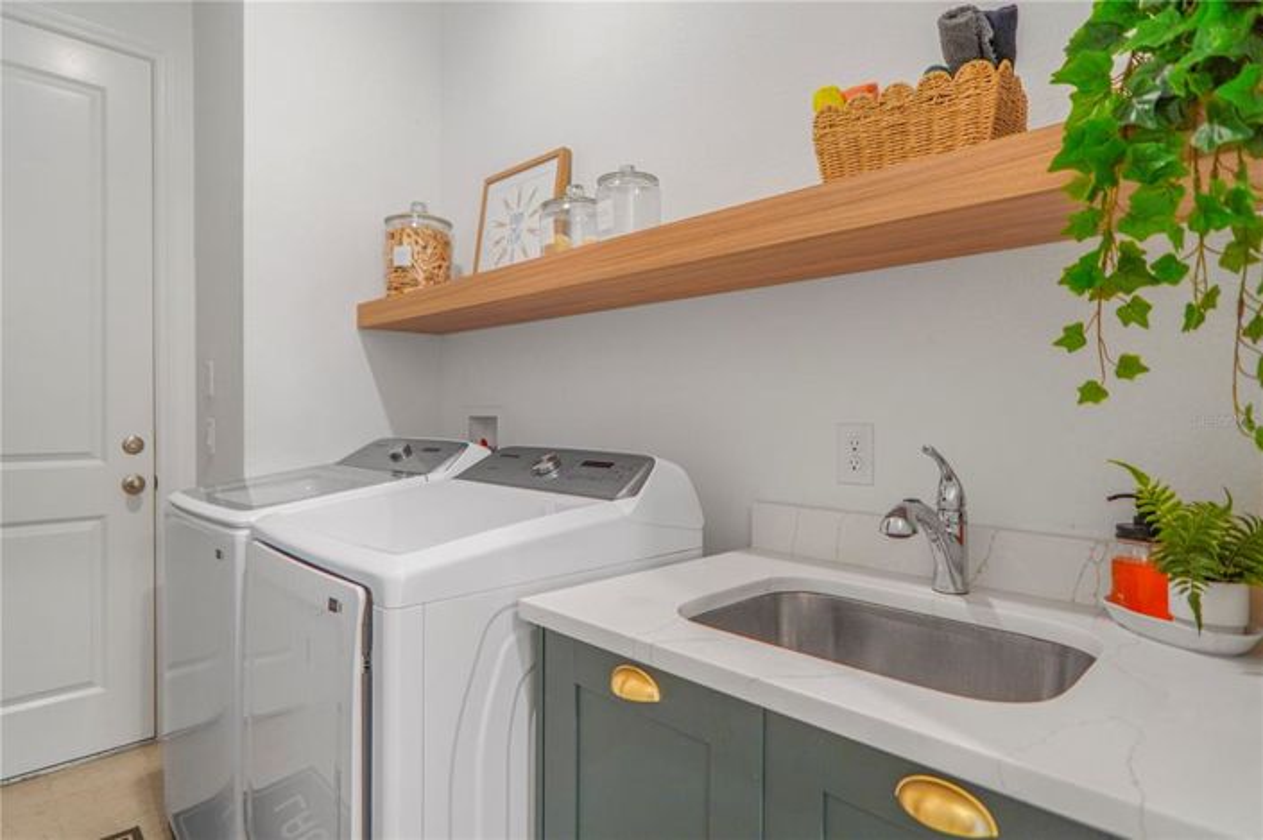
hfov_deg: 90.0
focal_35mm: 18
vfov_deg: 67.3
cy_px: 420
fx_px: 631
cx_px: 632
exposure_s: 1/30
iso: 320
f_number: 2
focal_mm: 12
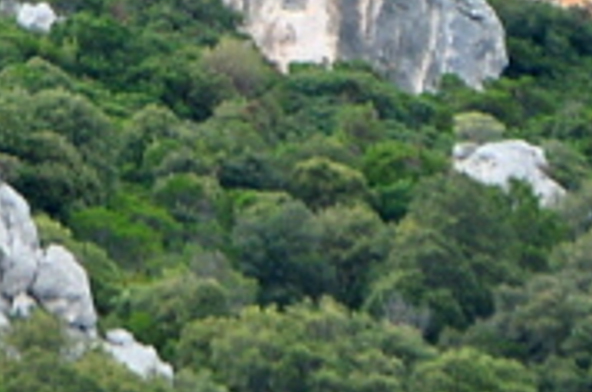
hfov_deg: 2.3
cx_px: 156
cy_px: -299
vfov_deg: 1.5
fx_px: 14837
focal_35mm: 904
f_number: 5.6
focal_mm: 105
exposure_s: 1/320
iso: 400
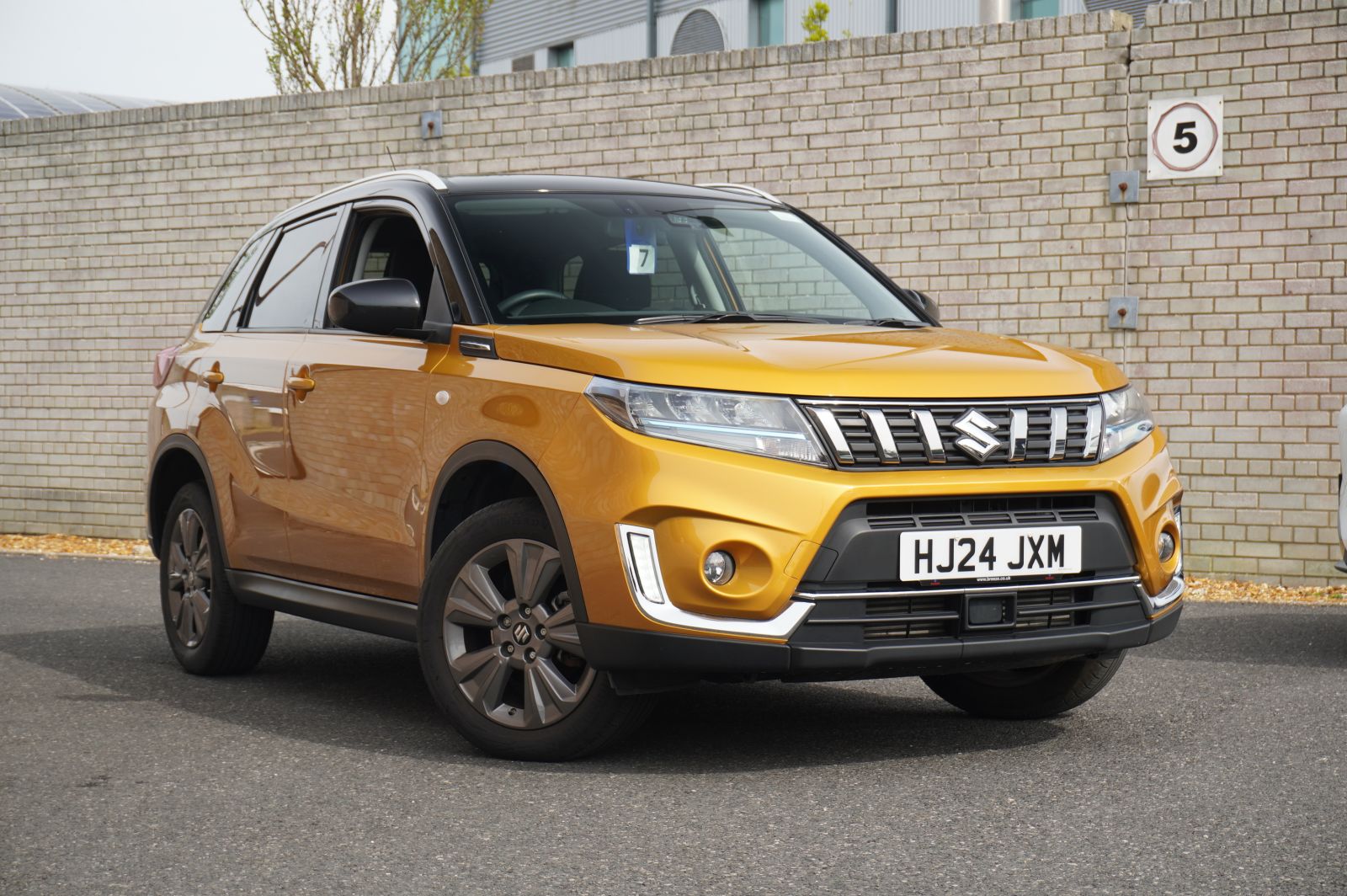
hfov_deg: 32.7
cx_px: 674
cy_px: 448
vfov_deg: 22.0
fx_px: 2299
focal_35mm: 62
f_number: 5.6
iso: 125
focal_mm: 41
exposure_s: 1/160
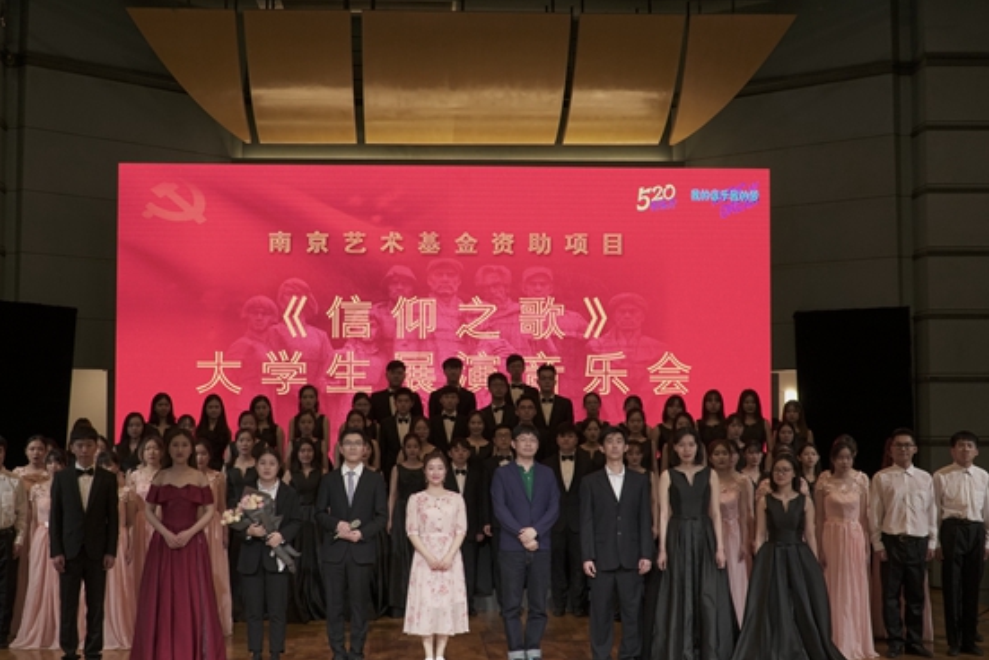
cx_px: 472
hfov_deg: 41.4
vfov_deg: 28.3
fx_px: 1309
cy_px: 343
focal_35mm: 48
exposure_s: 1/60
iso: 400
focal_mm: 25
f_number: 5
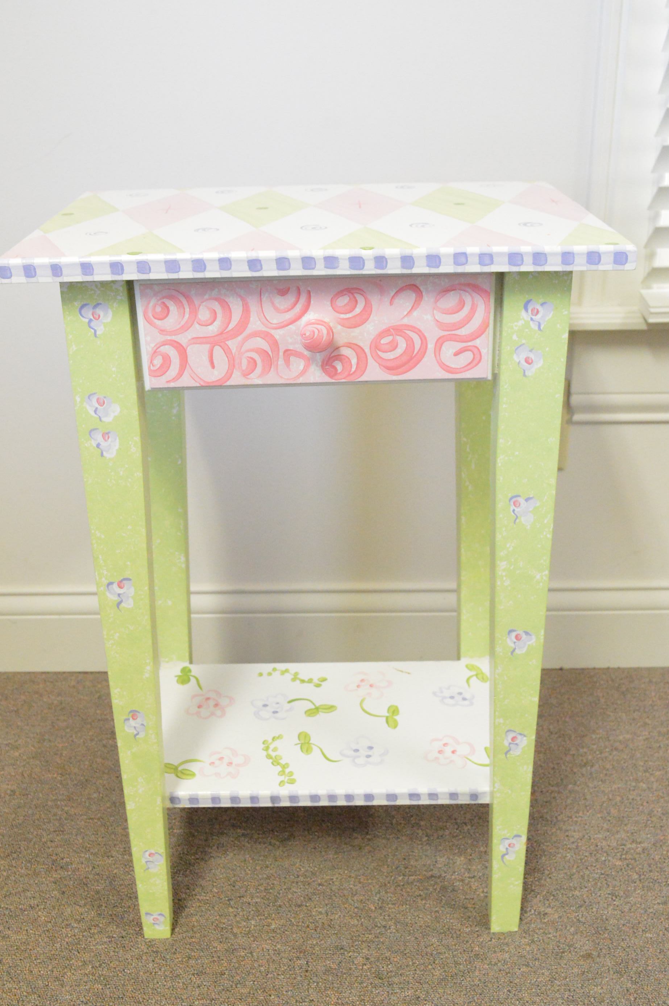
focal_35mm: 39
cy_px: 527
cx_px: 310
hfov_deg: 34.1
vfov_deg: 49.6
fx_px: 1089
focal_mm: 24
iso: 6400
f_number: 6.3
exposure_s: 1/50
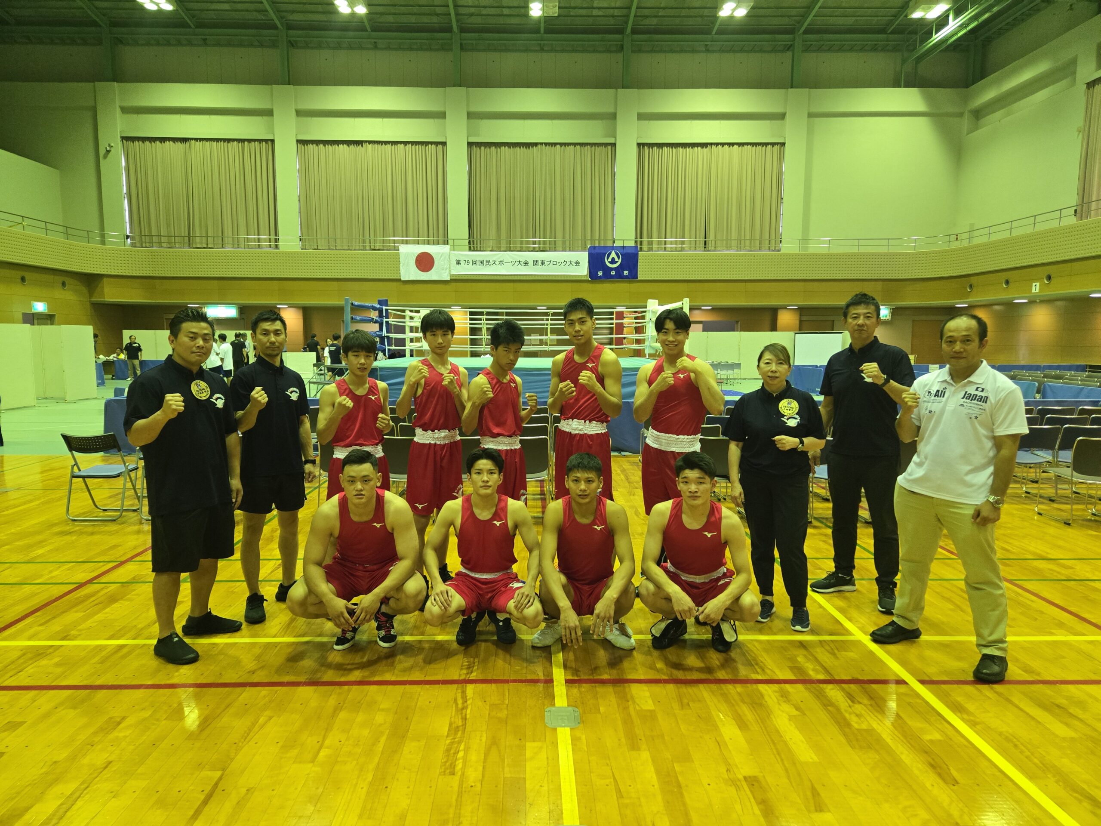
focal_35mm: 23
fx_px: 732
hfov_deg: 73.9
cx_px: 550
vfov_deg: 58.9
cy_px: 413
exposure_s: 1/100
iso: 640
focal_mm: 5.4
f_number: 1.8
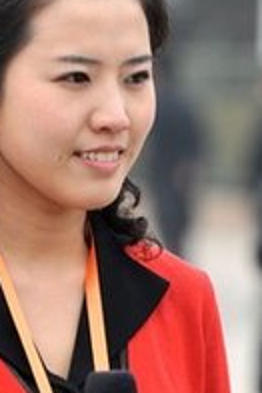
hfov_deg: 3.6
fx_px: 4173
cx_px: 21
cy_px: 348
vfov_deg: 5.4
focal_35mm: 383
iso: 280
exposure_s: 1/640
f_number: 4.5
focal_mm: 155
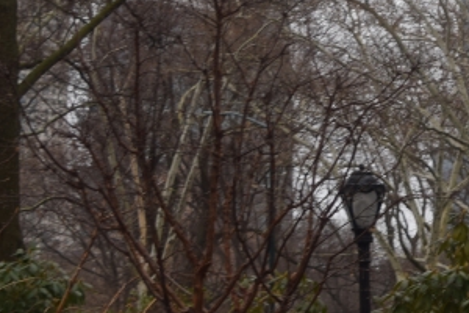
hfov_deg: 11.8
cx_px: 772
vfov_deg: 8.4
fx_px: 2136
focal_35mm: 164
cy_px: 130
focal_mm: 32
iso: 100
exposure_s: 1/160
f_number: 6.3
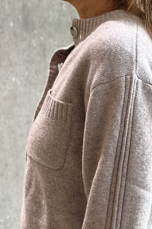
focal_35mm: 146
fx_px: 925
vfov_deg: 14.1
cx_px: 88
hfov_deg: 9.4
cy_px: 111
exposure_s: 1/100
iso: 160
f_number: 1.78
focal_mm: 6.86
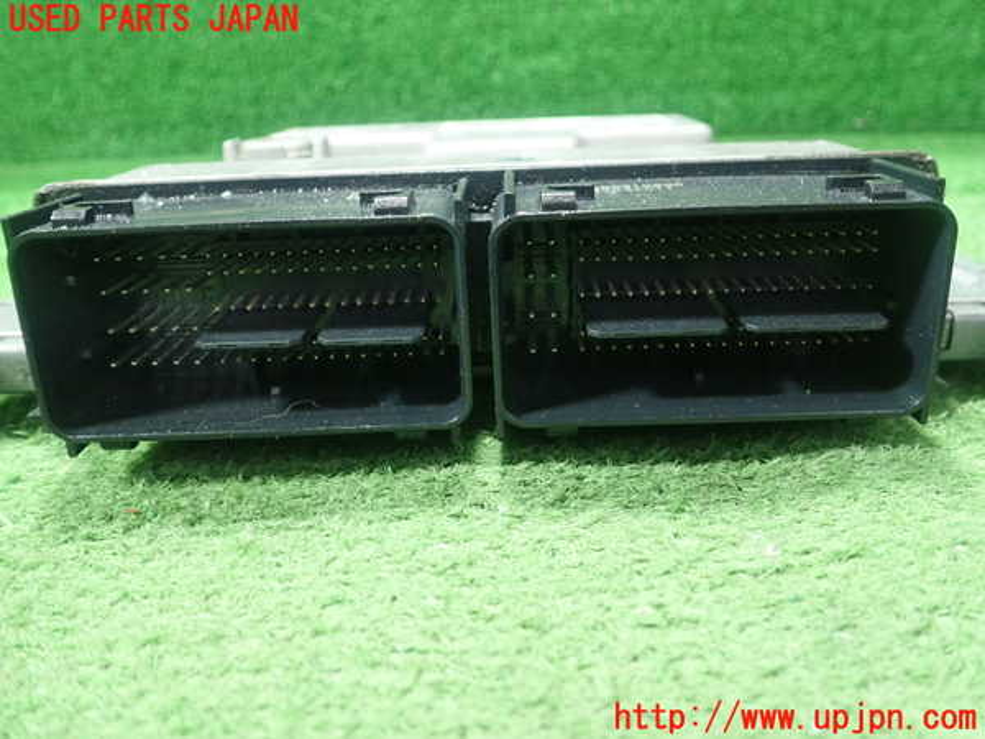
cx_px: 492
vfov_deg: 46.8
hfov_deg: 60.0
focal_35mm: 30
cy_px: 370
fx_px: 854
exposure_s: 1/60
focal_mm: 5.5
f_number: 2.3
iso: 800
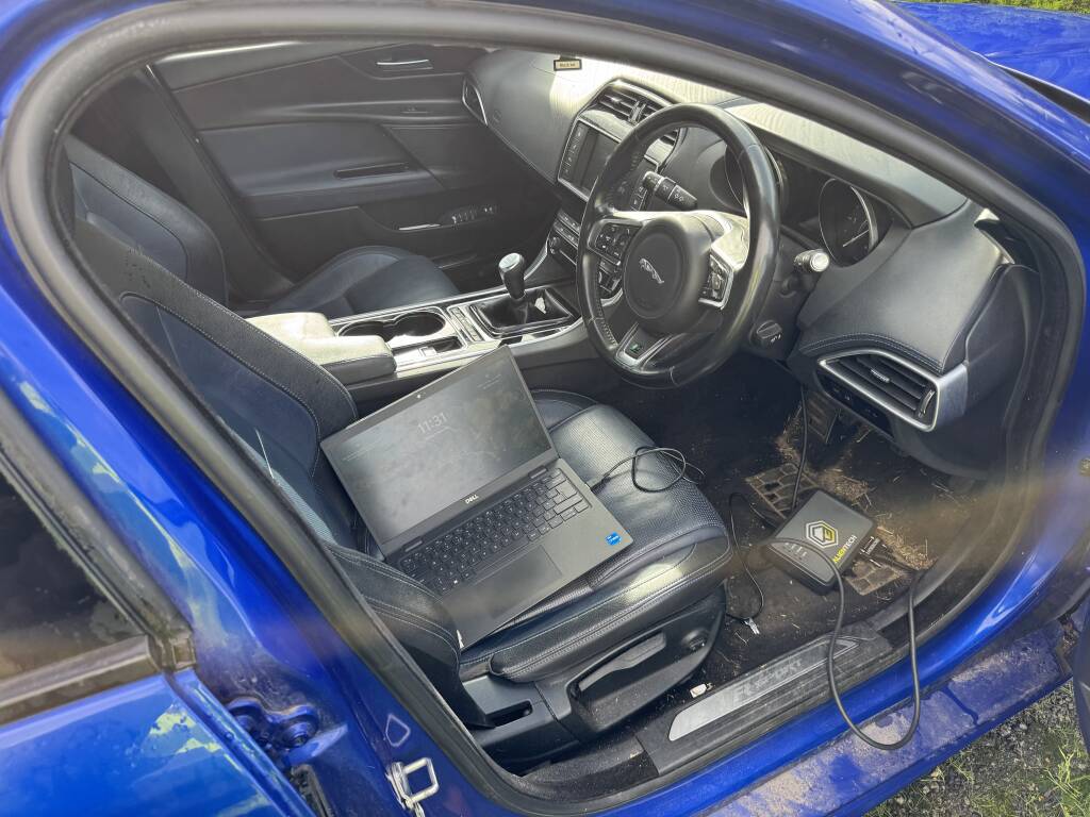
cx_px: 545
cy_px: 408
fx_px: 756
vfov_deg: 56.8
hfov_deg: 71.6
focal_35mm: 24
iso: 64
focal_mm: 6.76
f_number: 1.78
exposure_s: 1/200
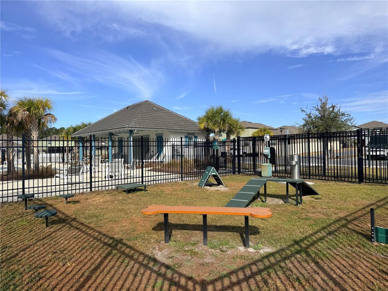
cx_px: 194
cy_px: 146
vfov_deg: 56.8
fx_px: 269
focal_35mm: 24
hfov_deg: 71.6
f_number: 1.78
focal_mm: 6.76
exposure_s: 1/5714
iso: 80
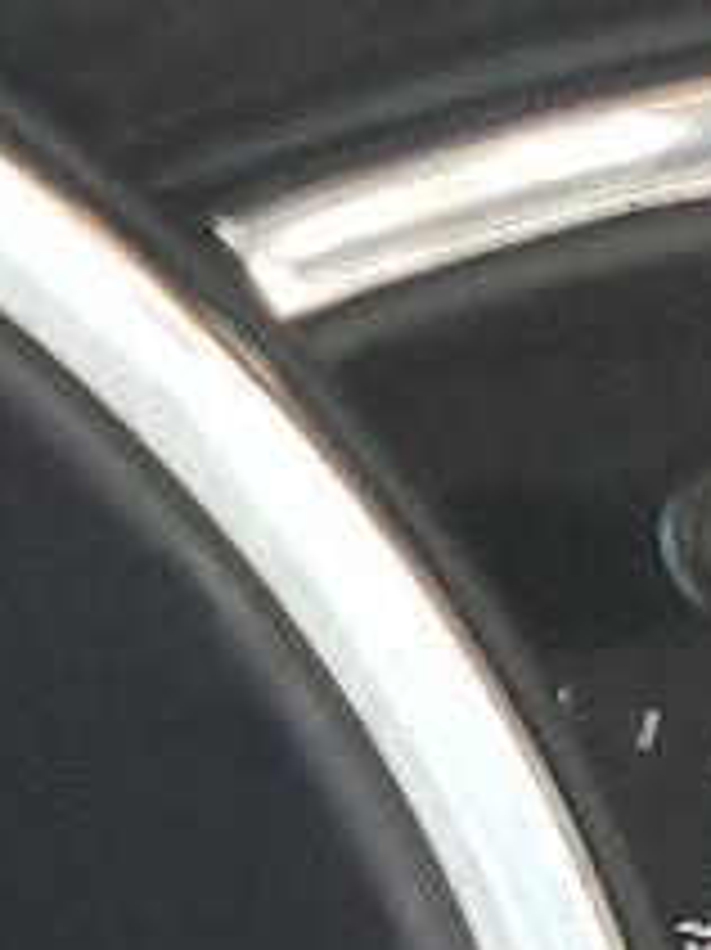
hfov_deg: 6.4
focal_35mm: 197
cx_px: -1890
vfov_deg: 10.0
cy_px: 900
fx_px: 5401
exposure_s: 1/120
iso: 56
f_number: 1.5
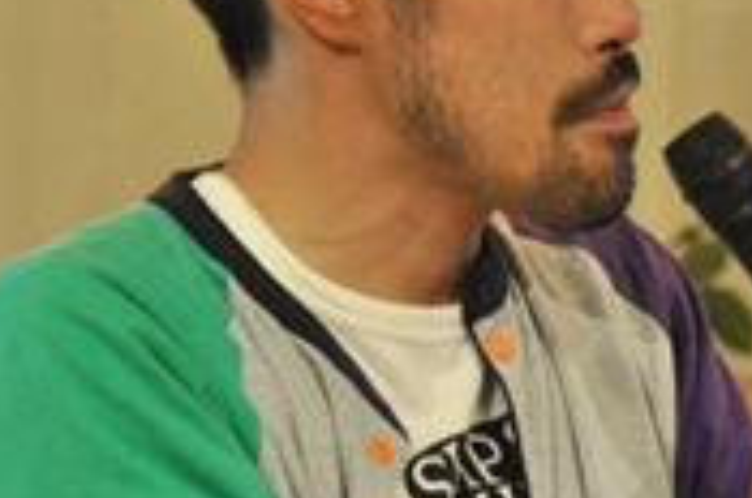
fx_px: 16680
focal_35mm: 800
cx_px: 546
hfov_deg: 2.6
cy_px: 273
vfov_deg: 1.7
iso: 1600
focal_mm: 170
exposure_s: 1/20
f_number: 6
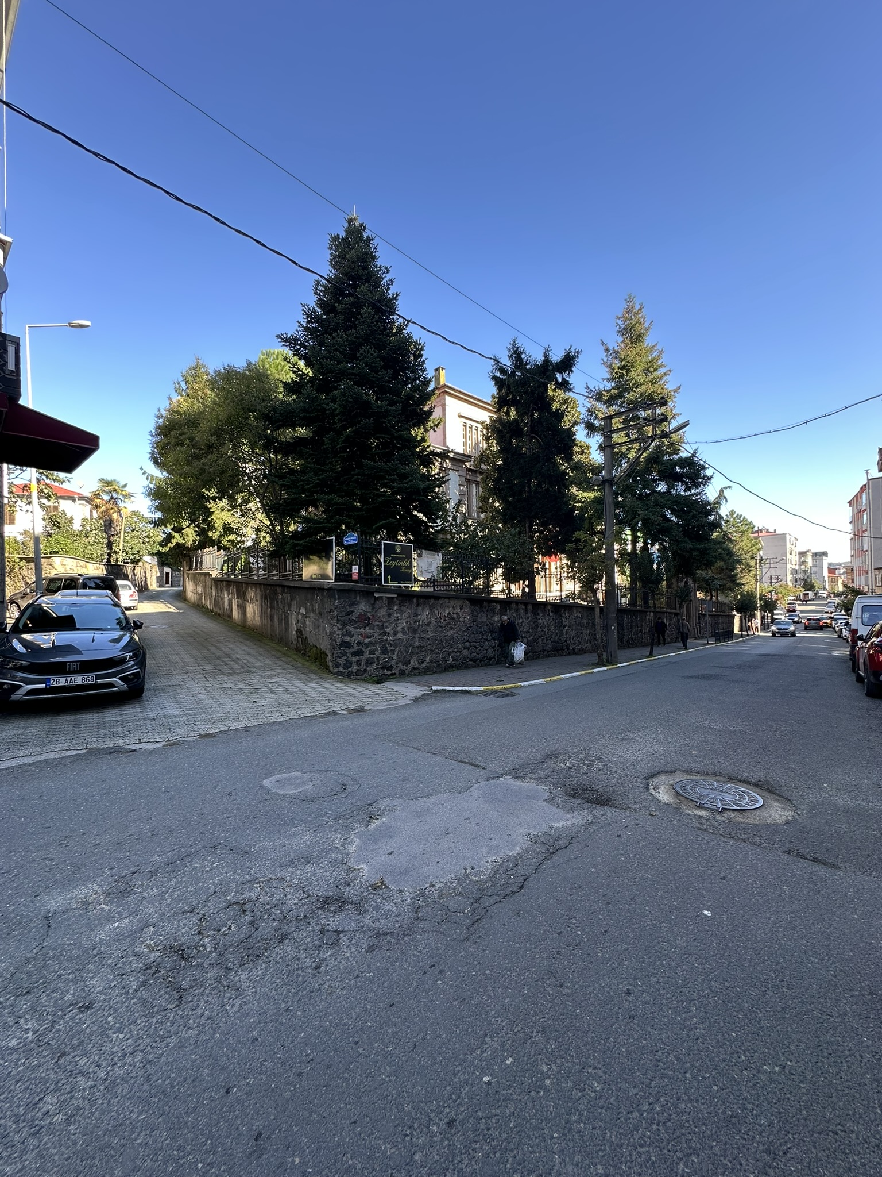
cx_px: 441
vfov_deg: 102.1
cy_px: 588
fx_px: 476
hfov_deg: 85.7
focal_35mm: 14
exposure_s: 1/117
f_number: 2.2
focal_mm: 2.22
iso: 40
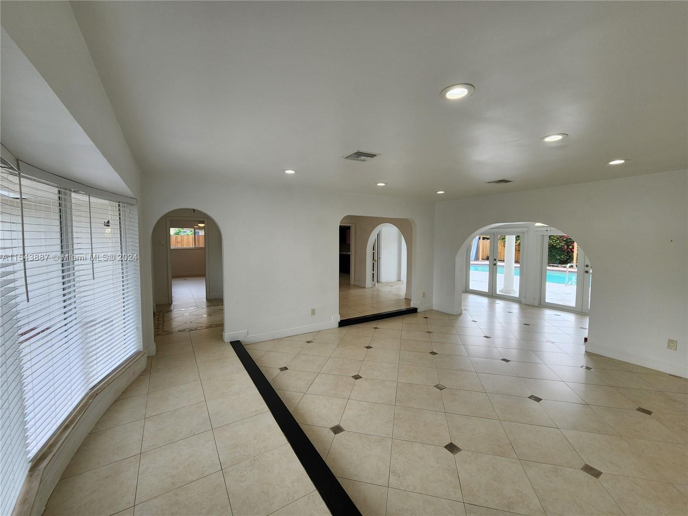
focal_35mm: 13
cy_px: 258
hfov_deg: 106.2
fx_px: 258
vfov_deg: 89.9
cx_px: 344
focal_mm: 2.2
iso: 50
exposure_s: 1/133
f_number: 2.2
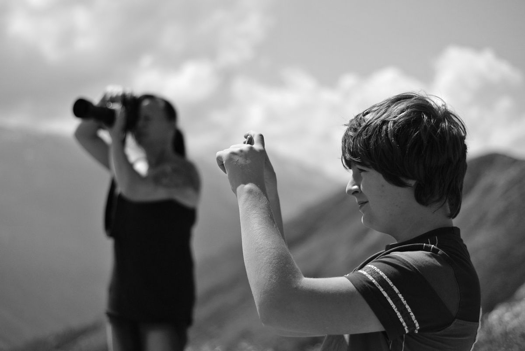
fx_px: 1256
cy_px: 176
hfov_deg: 23.6
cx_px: 262
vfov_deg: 15.9
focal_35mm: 86
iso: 100
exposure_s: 1/16000
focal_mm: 32
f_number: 1.2
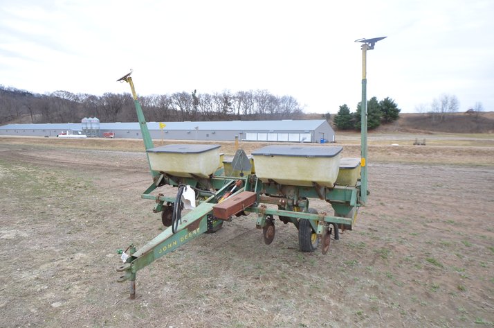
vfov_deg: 55.9
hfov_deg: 77.4
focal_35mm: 22
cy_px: 164
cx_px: 247
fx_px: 308
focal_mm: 15
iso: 200
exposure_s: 1/125
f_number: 5
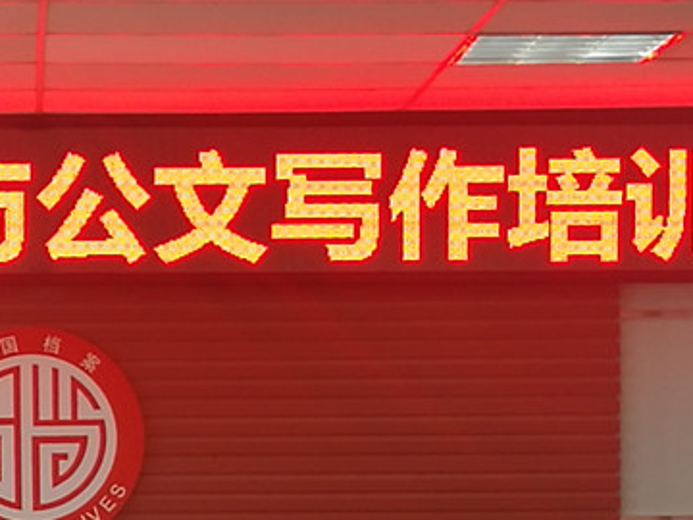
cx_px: 40
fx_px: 3604
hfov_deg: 10.9
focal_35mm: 180
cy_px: 484
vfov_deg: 8.2
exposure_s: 1/33.3
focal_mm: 4.04
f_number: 2
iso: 200
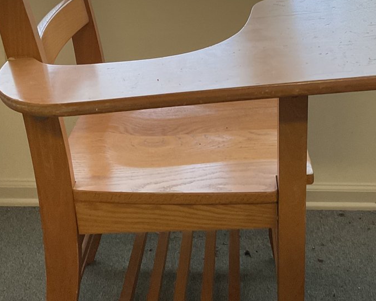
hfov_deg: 29.9
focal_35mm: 63
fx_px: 701
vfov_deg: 24.2
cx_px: 238
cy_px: 139
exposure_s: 1/60
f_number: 1.8
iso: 100
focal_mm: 3
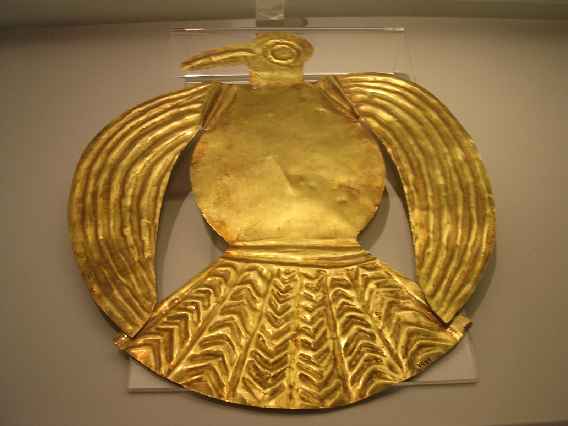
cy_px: 213
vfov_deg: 37.7
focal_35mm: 38
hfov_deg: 49.0
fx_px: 624
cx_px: 284
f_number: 2.8
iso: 100
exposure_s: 1/23.6
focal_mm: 5.8
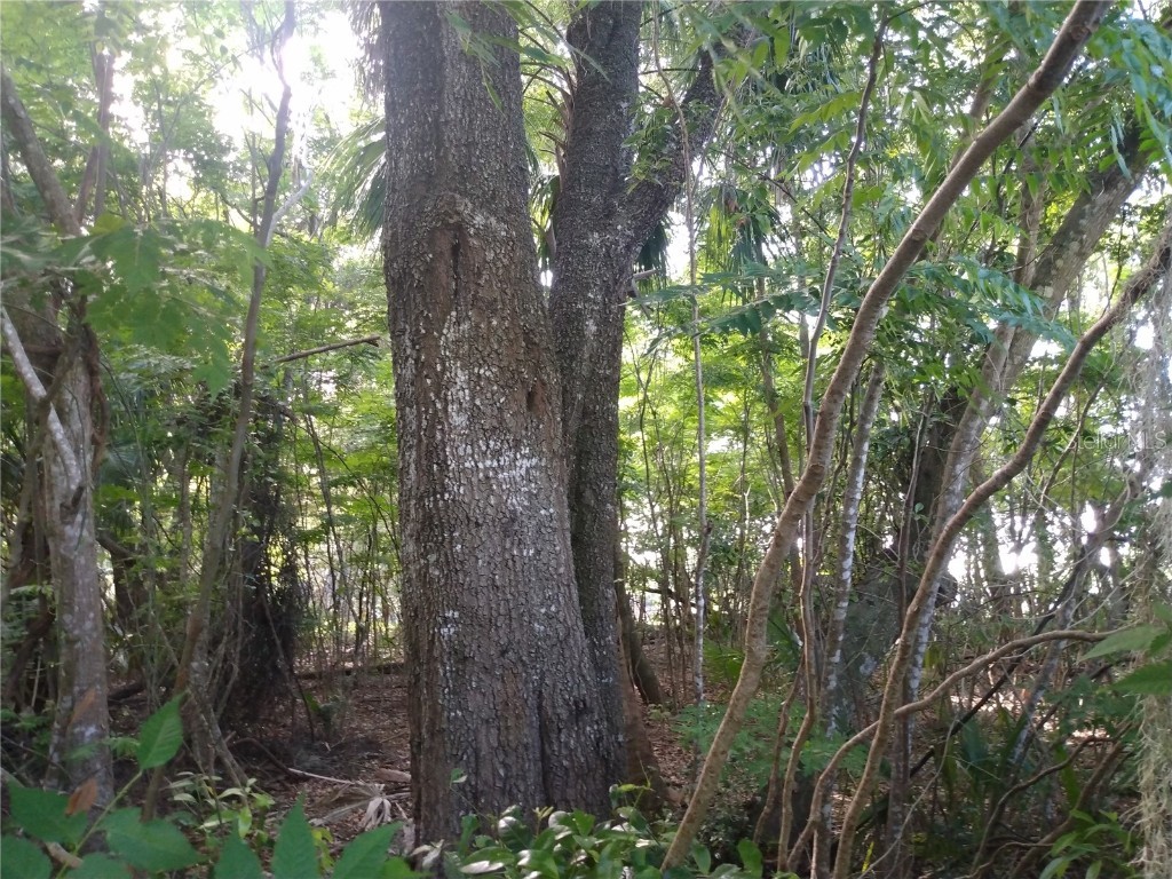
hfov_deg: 81.7
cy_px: 440
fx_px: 677
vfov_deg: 66.0
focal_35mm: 20
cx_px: 586
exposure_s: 1/30
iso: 519
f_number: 2
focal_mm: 3.54
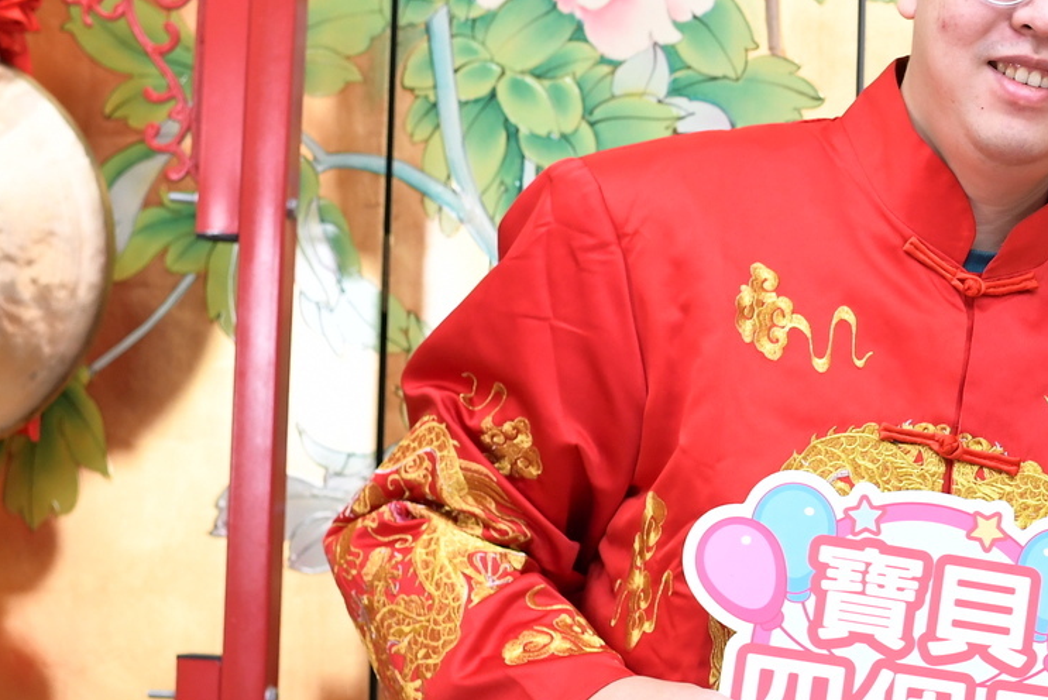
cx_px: 1391
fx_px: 3291
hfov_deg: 17.0
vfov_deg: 12.1
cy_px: 336
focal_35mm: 113
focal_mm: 35
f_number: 4.5
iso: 1000
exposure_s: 1/200
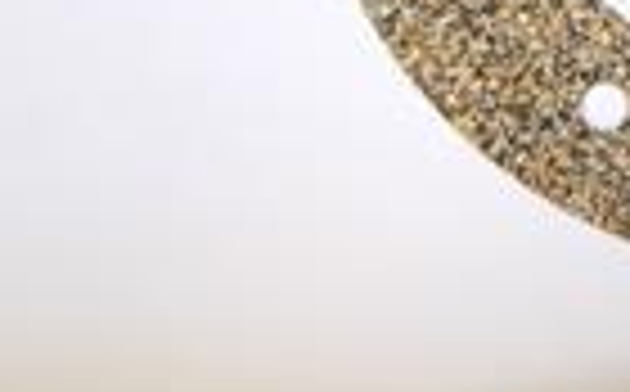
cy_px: -223
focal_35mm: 72
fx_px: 1234
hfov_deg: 24.5
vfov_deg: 16.2
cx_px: 846
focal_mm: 4
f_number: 3.1
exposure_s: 1/30
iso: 220
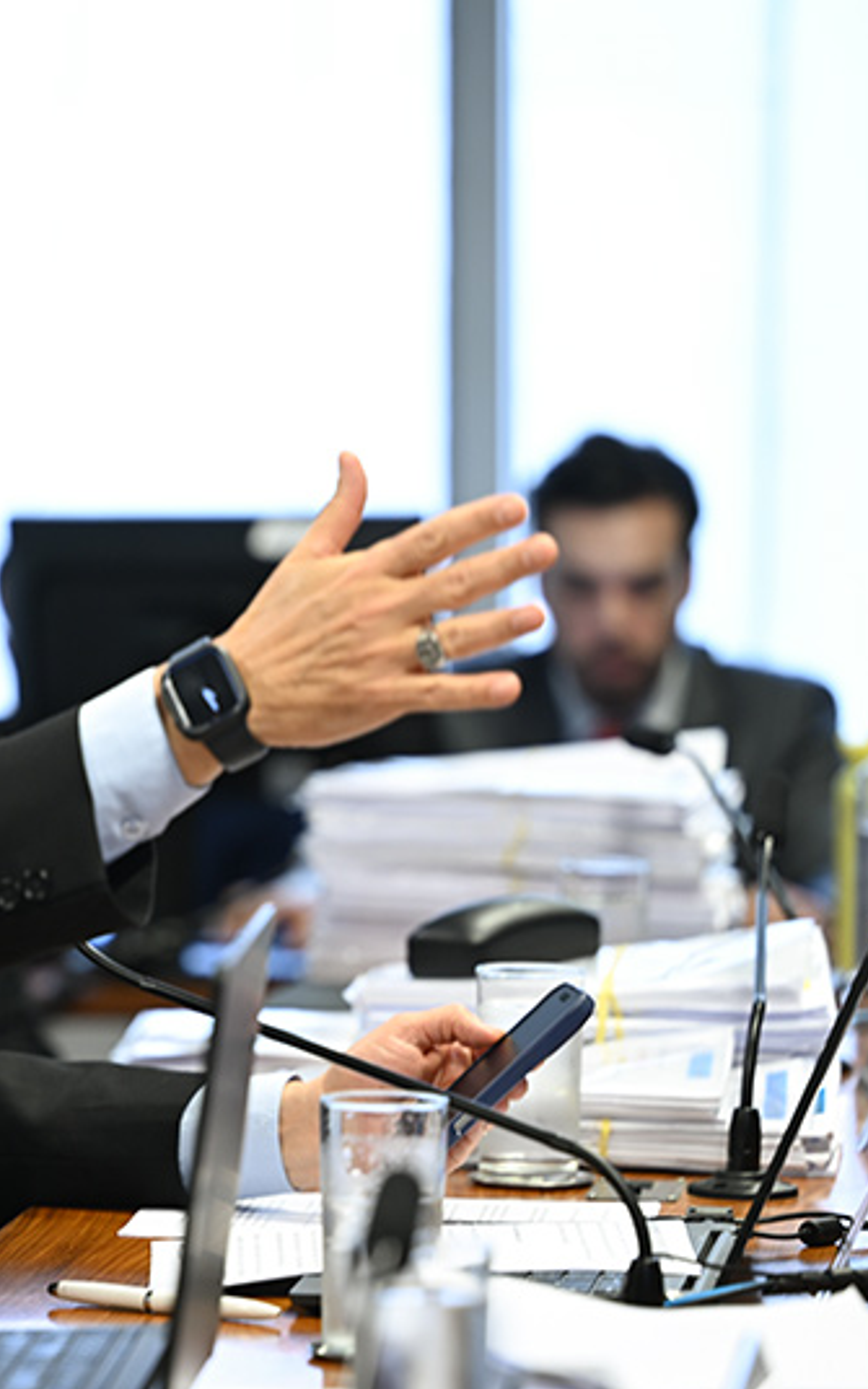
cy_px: 731
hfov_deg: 6.7
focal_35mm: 196
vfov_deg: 10.7
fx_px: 7418
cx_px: -114
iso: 400
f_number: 2.8
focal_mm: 120
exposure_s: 1/50
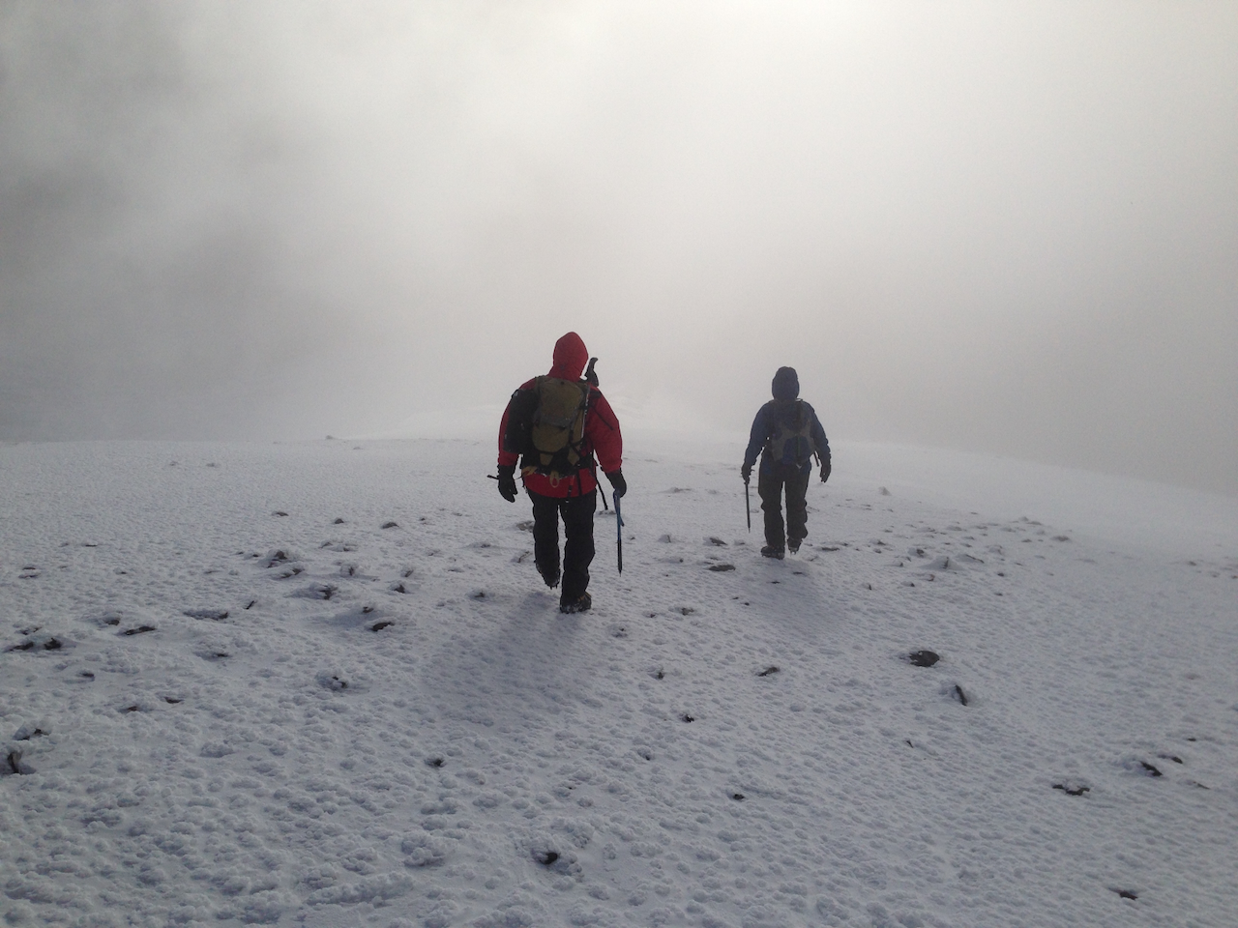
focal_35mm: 33
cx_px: 619
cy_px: 464
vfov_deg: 42.9
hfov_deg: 55.4
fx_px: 1180
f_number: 2.4
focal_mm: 4.12
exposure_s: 1/9091
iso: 50
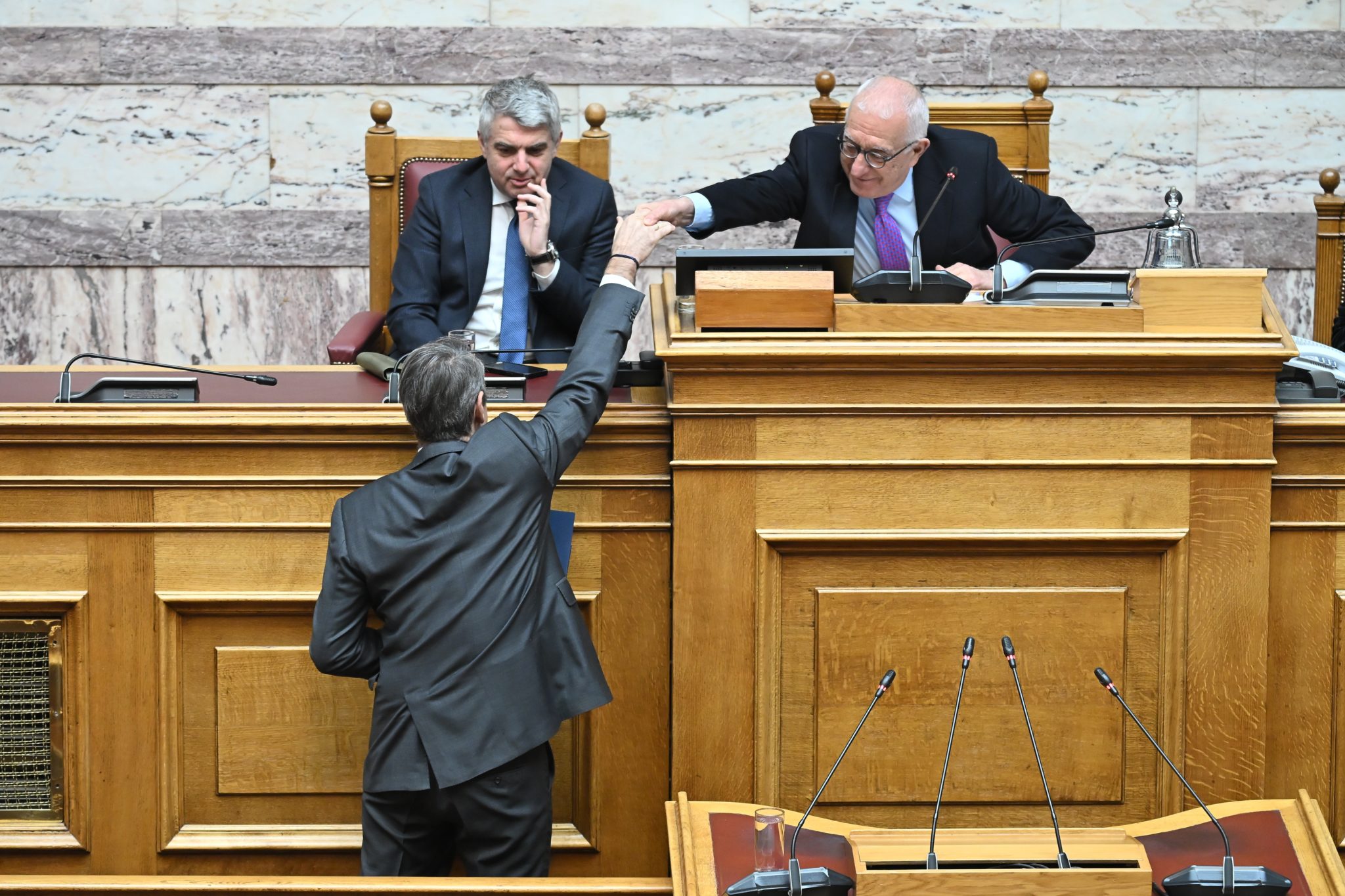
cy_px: 448
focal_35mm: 200
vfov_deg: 6.9
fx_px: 7471
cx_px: 672
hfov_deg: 10.3
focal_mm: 200
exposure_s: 1/250
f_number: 5.6
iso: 4500
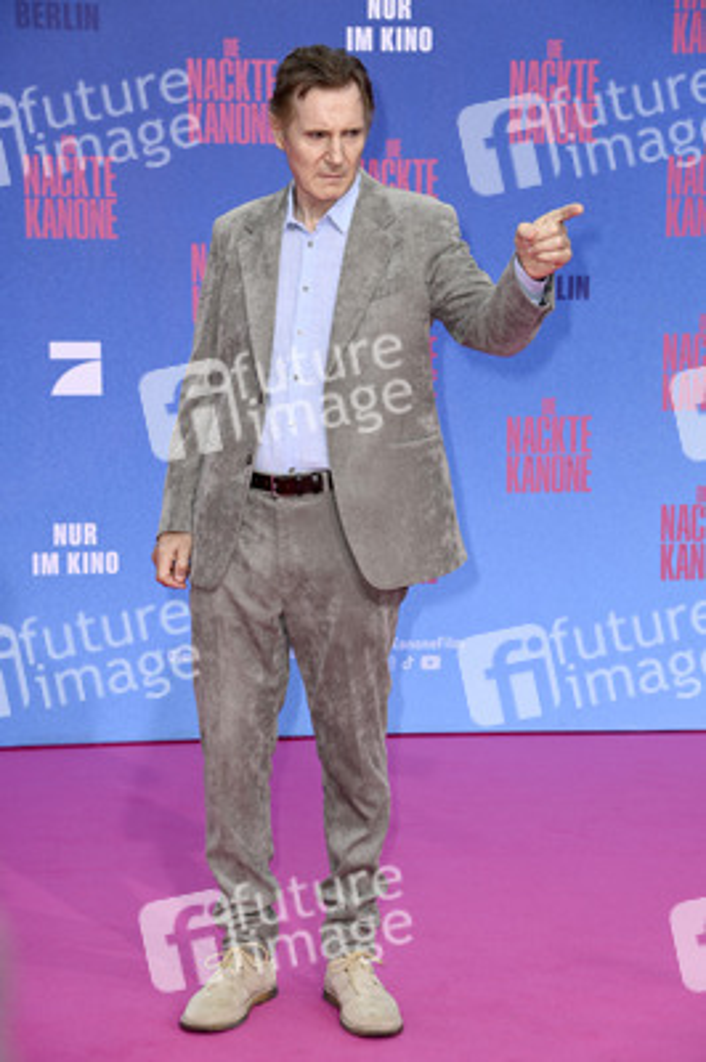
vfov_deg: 20.8
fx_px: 2888
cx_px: 353
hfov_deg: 13.9
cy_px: 531
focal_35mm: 98
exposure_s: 1/250
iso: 250
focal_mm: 98
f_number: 6.3
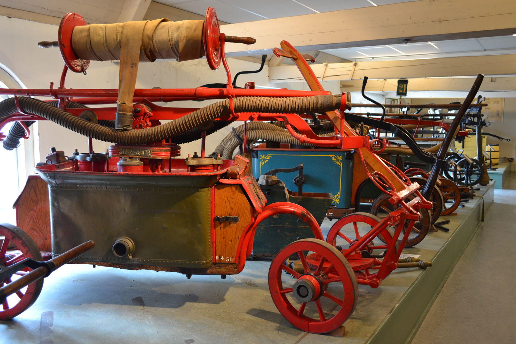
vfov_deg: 43.6
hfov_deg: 61.9
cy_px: 172
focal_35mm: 30
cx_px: 258
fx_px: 430
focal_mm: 20
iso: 400
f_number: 3.8
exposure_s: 1/20
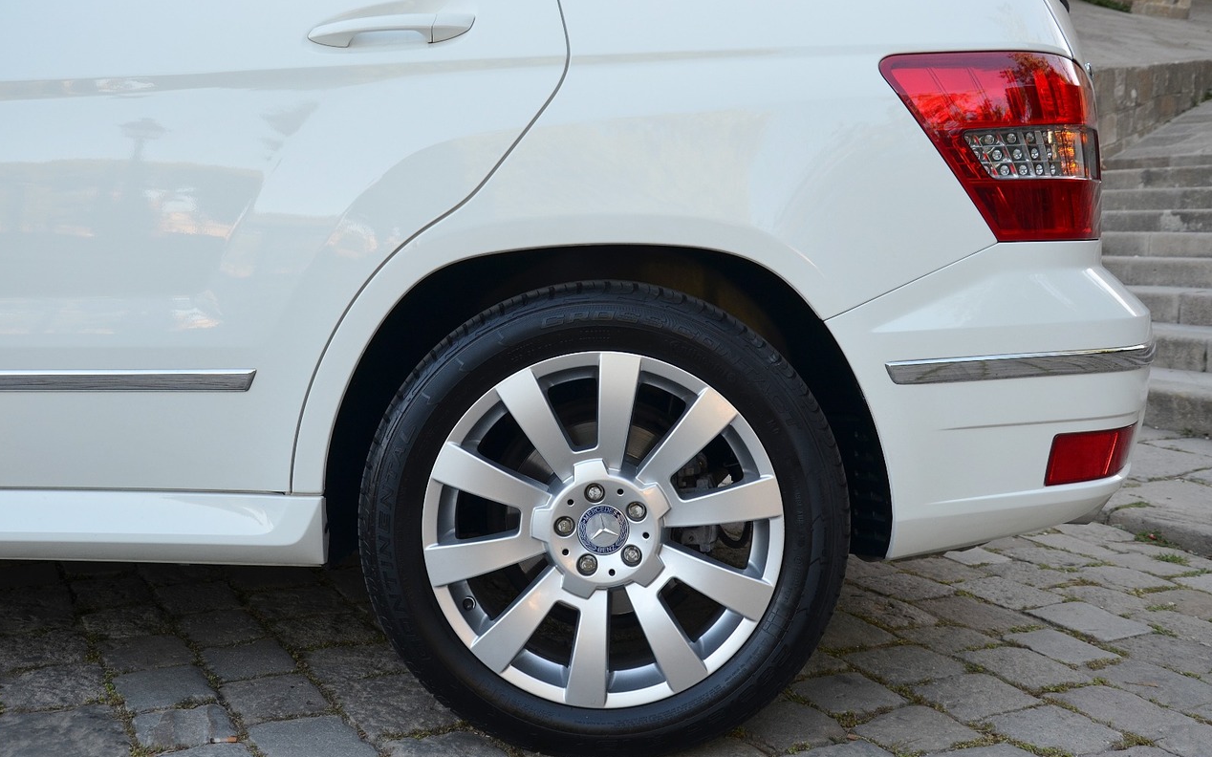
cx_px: 602
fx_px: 1272
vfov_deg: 33.1
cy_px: 388
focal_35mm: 39
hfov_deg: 51.0
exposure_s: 1/125
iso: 250
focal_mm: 25
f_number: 5.6
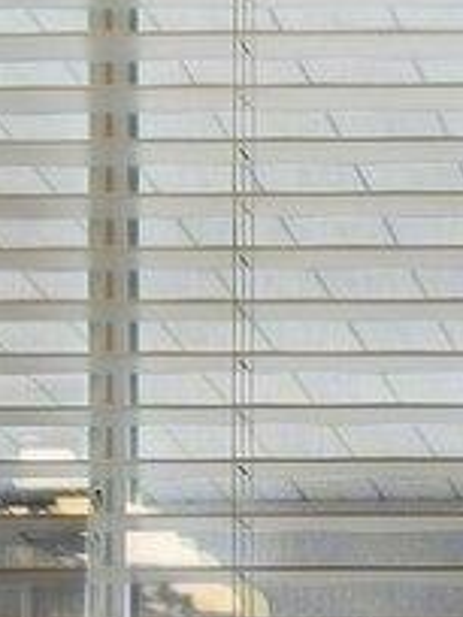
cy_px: 1181
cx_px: 1005
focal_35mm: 145
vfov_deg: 12.2
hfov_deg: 9.4
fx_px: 2586
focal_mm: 10
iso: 100
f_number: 8
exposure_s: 1/10
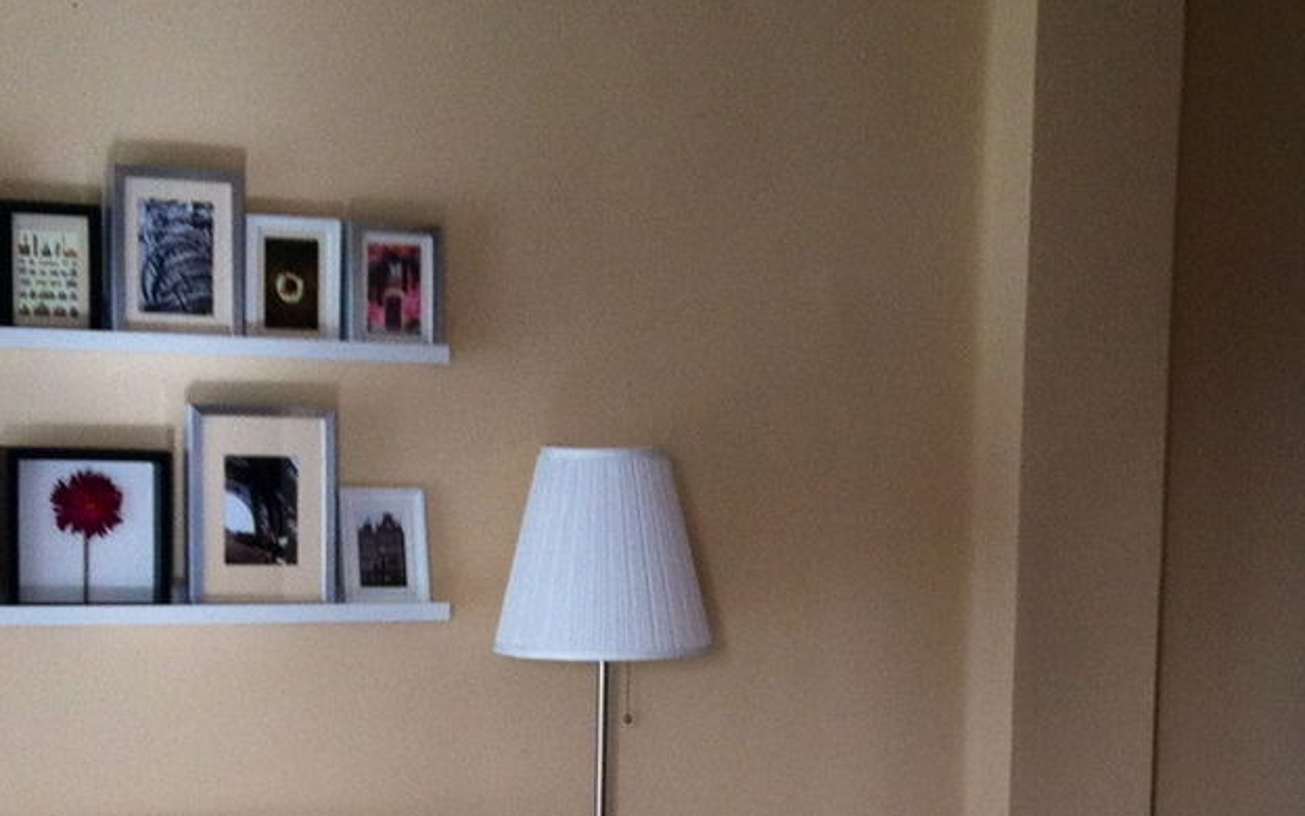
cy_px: 857
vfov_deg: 13.5
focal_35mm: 95
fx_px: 3379
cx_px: 803
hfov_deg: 21.8
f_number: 2.8
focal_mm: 3.85
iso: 100
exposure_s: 1/33
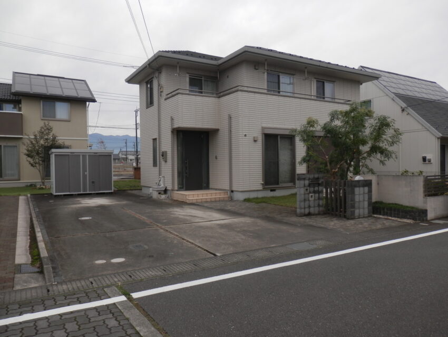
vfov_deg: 54.9
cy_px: 168
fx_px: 324
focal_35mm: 25
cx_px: 224
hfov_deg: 69.4
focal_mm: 4.5
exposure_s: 1/250
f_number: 3
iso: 80
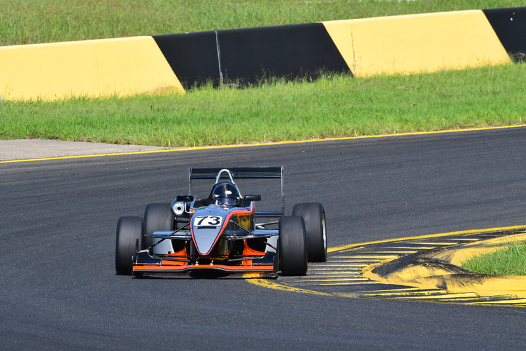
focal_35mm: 405
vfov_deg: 3.4
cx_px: 263
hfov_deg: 5.1
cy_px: 176
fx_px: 5919
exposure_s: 1/640
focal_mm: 270
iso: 500
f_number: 11
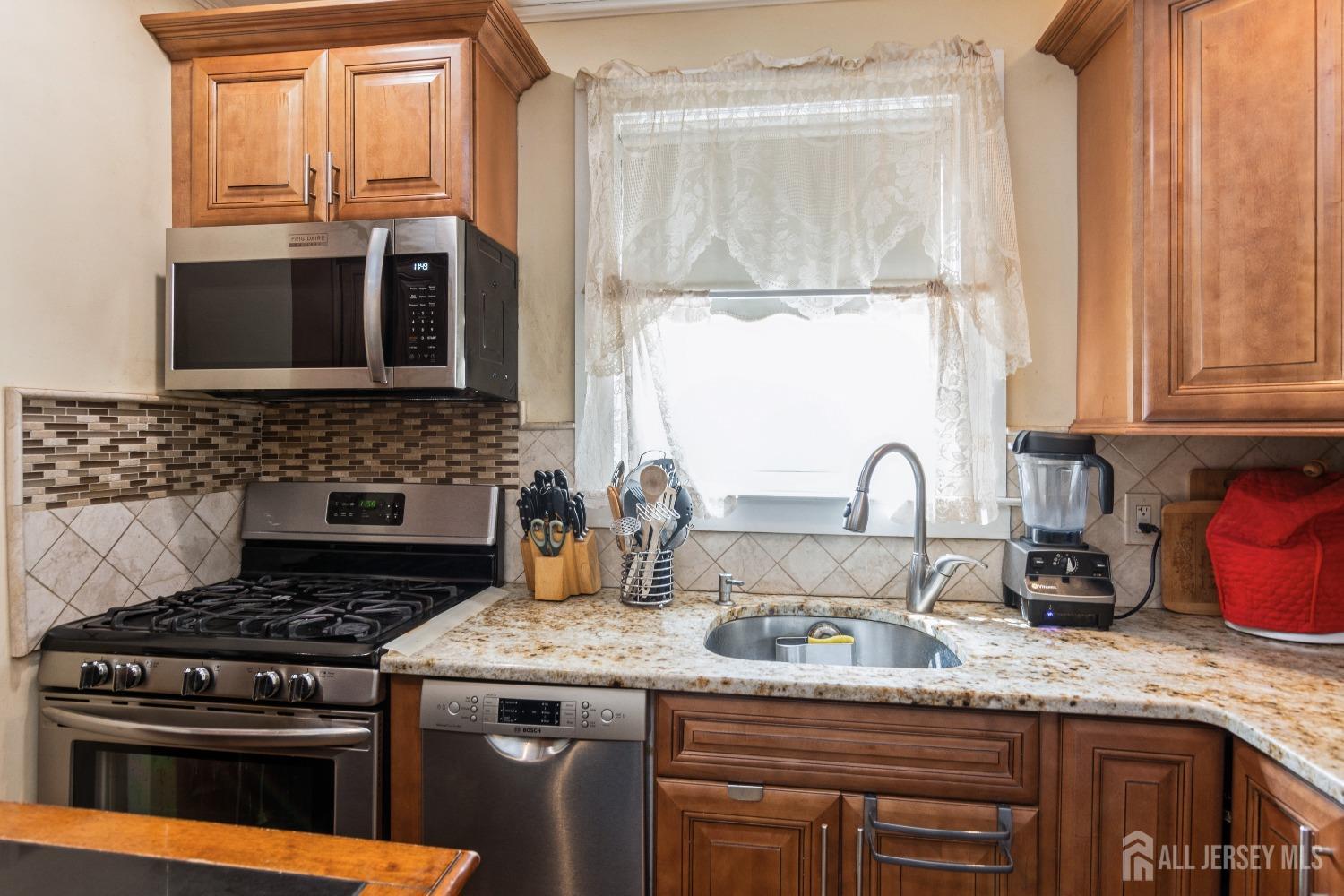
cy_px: 448
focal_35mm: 18
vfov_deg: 67.4
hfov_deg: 90.0
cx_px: 672
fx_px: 672
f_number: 8
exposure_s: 1/3
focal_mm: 12
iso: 100
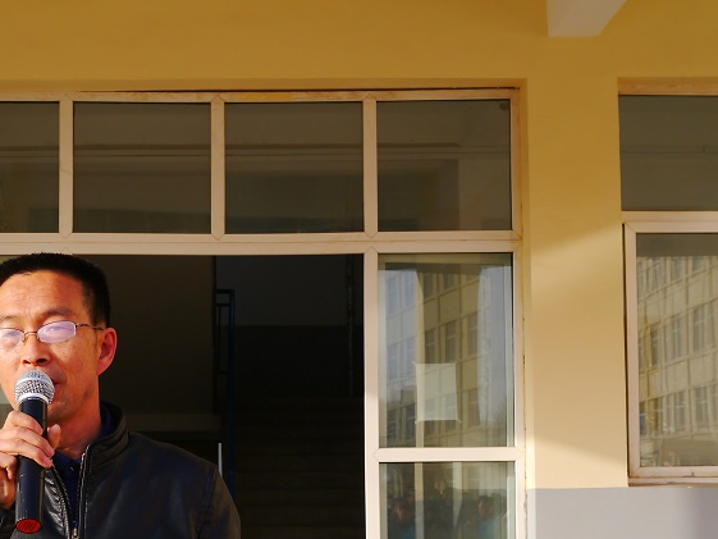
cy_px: 428
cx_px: 218
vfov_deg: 20.0
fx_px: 1514
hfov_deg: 26.5
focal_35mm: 73
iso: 160
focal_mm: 20
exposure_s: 1/200
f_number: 6.3
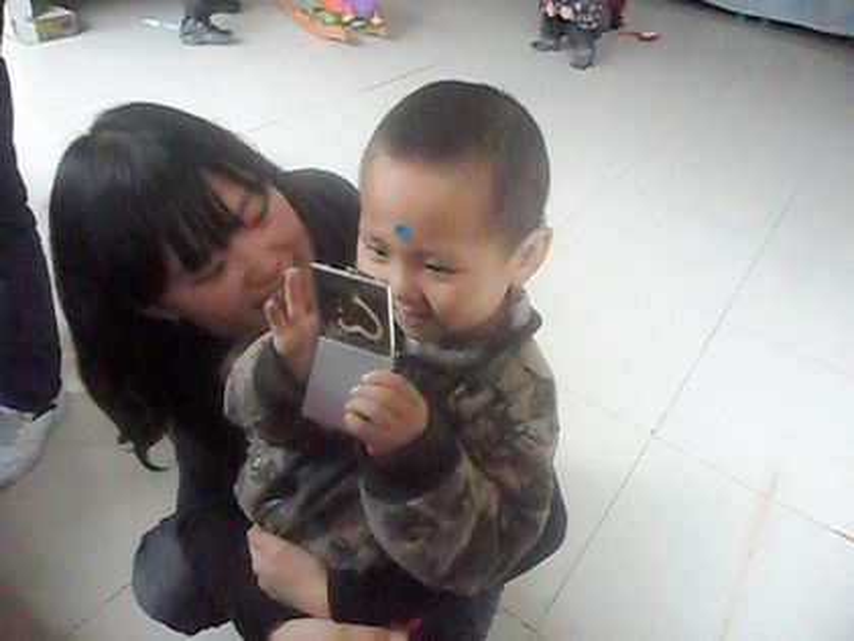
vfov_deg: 51.4
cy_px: 320
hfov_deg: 65.3
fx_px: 666
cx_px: 427
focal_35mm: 27
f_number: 3.5
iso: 1000
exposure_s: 1/30
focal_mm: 4.9
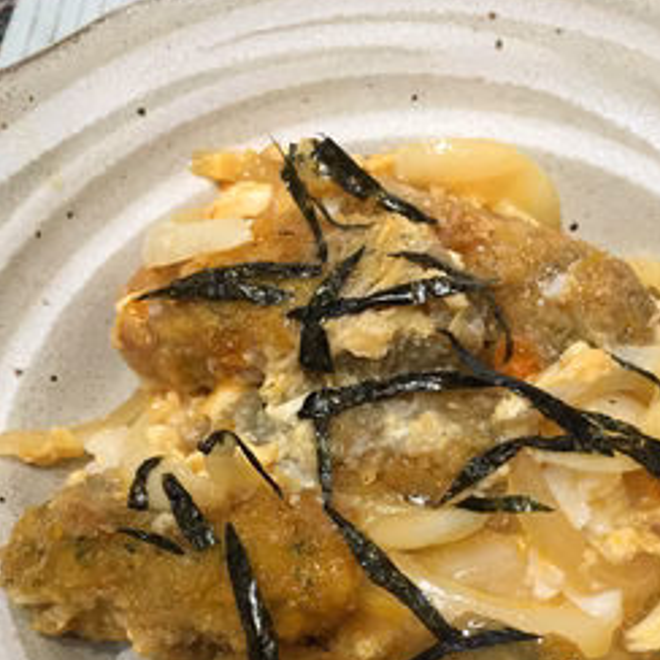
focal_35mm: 42
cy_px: 500
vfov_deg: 38.9
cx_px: 381
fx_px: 906
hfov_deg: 39.9
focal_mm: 4.15
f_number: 2.2
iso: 160
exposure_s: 1/30
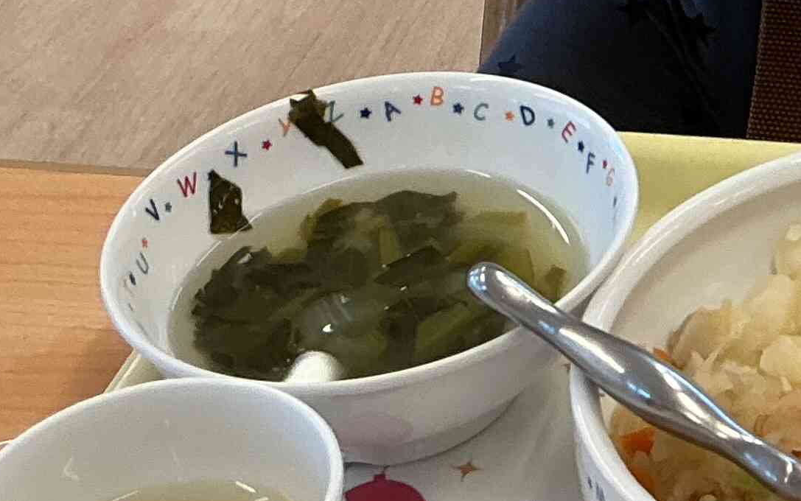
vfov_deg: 11.1
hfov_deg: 17.3
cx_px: 991
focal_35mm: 114
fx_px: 2489
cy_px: -225
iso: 40
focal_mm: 3
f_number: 1.8
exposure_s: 1/120
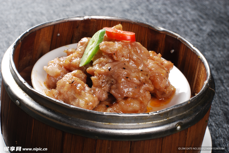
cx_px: 114
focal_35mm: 75
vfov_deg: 18.2
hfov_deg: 27.0
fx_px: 478
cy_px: 76
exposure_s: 1/125
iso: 100
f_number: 11
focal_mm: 50
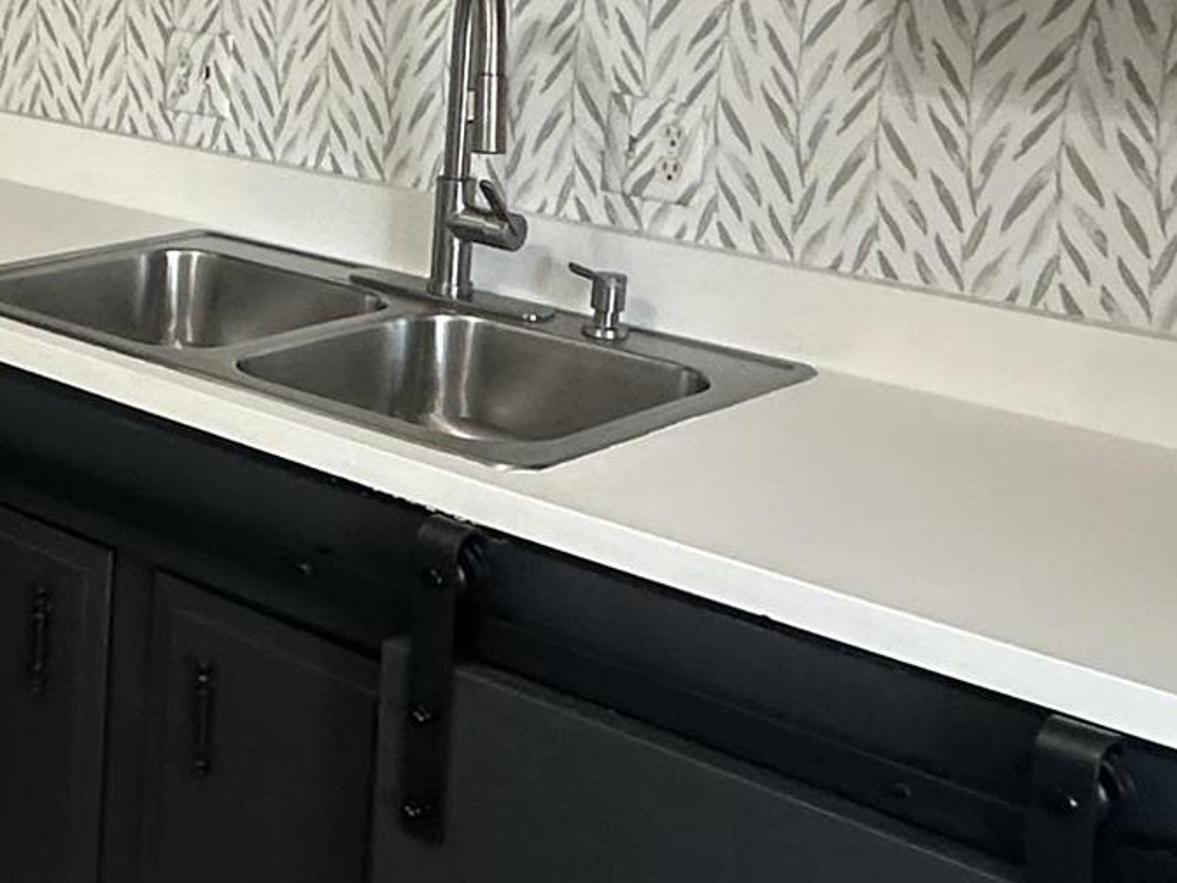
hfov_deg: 26.3
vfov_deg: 22.5
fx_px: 2176
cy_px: 126
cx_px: -298
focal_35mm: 64
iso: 200
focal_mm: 2.22
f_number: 2.2
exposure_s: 1/60
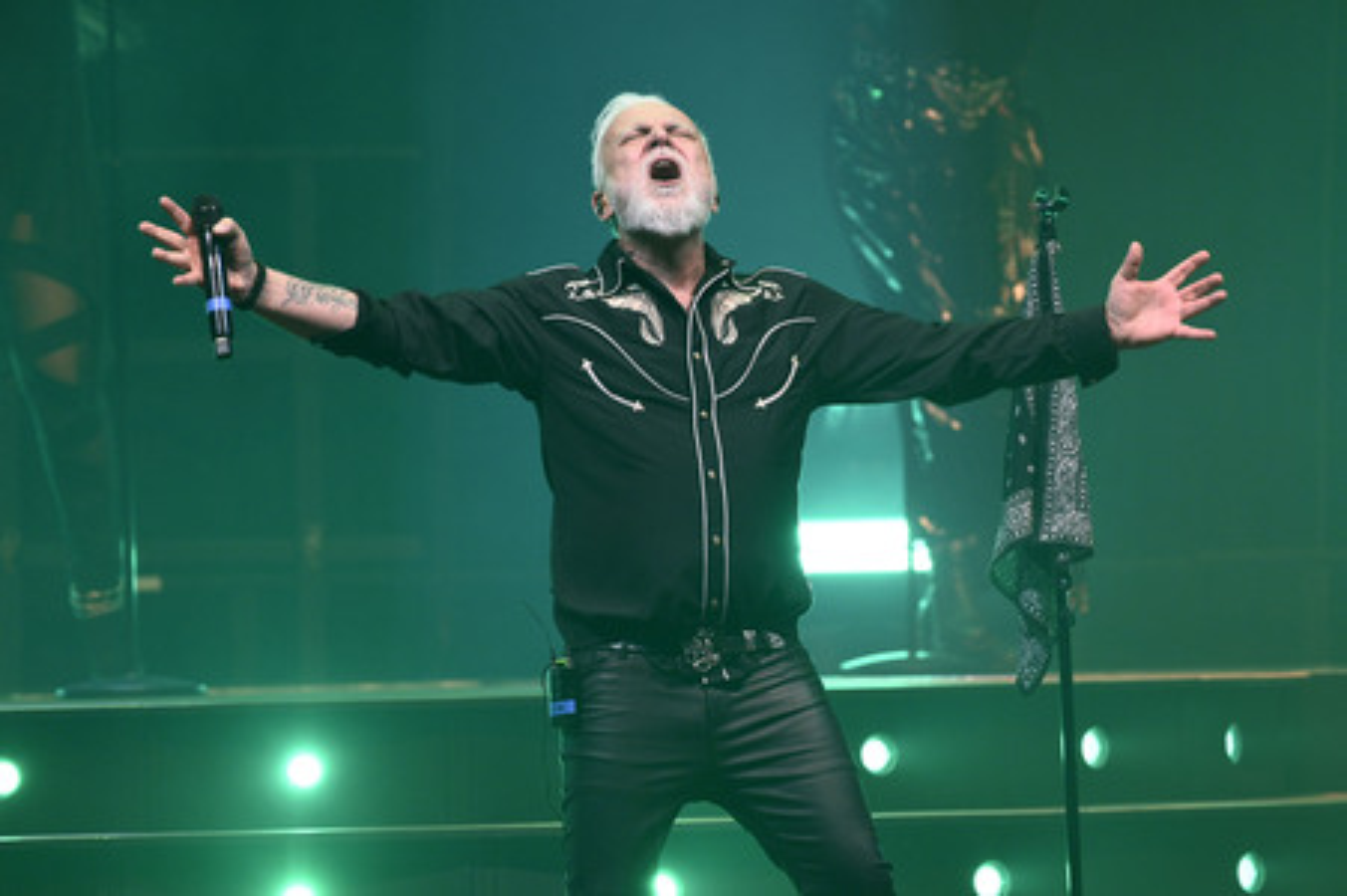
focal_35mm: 500
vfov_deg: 2.7
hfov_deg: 4.1
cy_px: 448
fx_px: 18694
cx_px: 674
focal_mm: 500
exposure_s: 1/320
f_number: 6.3
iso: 2500
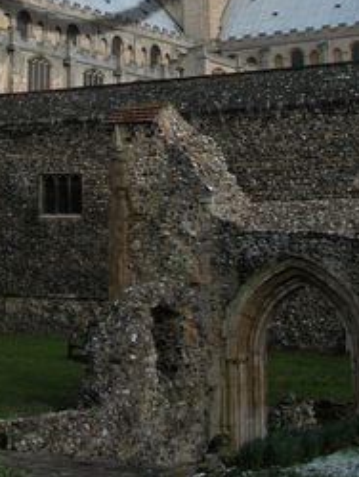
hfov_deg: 17.5
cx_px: 80
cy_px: -90
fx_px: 1160
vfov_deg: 21.6
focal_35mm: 84
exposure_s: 1/301
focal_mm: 8.9
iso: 100
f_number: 5.6
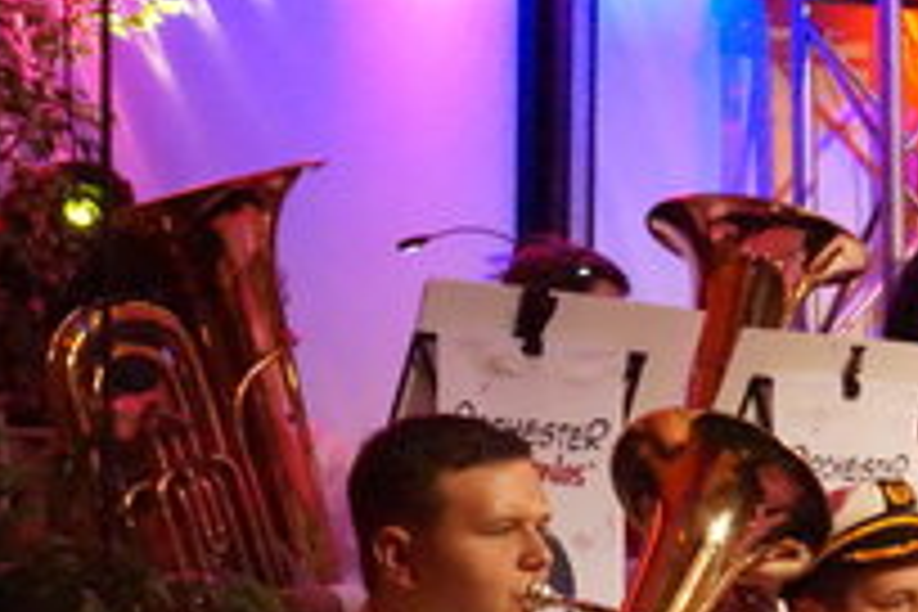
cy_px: 405
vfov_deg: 9.3
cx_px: 675
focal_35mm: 147
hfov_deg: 13.9
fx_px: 3748
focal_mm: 50
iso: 16000
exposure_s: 1/200
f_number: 9
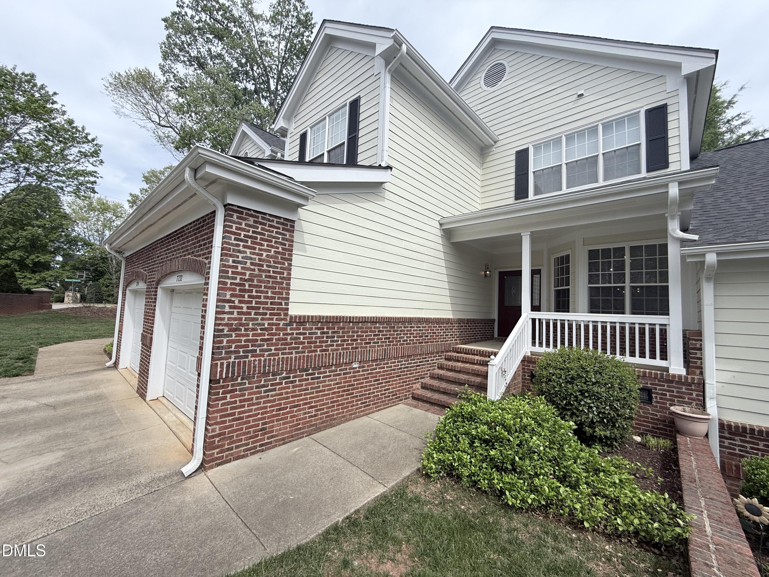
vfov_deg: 85.7
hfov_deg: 102.1
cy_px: 288
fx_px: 311
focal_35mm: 14
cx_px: 384
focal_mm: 2.22
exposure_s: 1/1848
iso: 50
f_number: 2.2
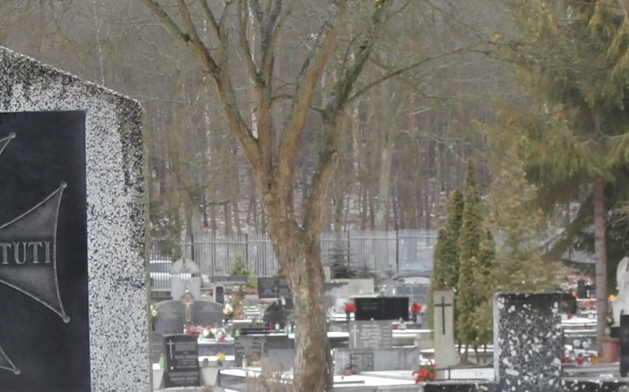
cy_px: 399
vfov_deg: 16.0
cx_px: 300
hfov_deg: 25.8
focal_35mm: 80
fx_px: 1371
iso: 200
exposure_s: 1/40
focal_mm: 6.67
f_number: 3.9
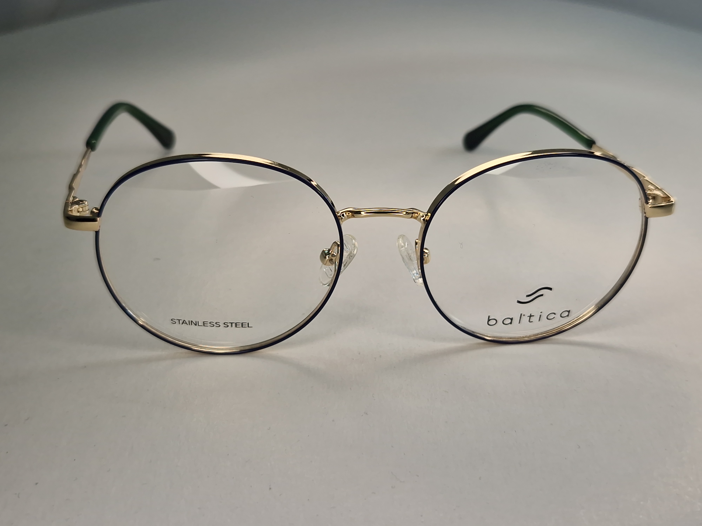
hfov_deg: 73.9
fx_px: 466
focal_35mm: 23
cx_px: 351
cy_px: 263
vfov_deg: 58.9
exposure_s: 1/222
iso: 50
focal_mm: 5.4
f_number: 1.8
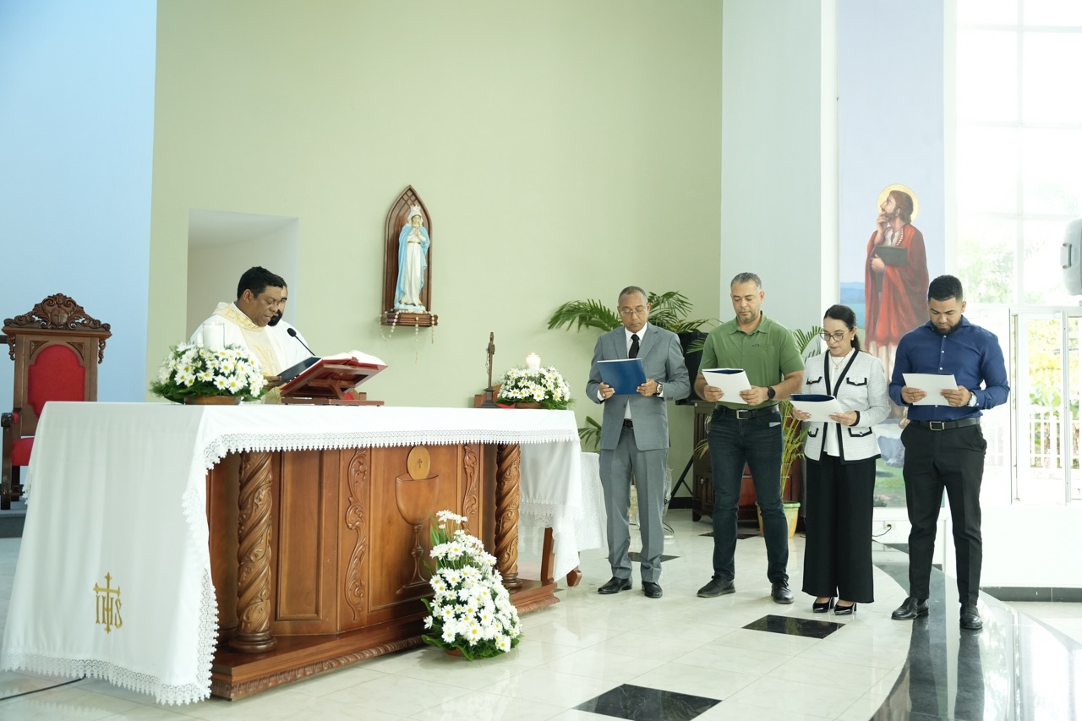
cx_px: 541
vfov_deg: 37.8
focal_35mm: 35
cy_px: 360
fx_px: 1052
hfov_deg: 54.4
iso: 2500
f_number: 2.8
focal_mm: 35
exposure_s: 1/125
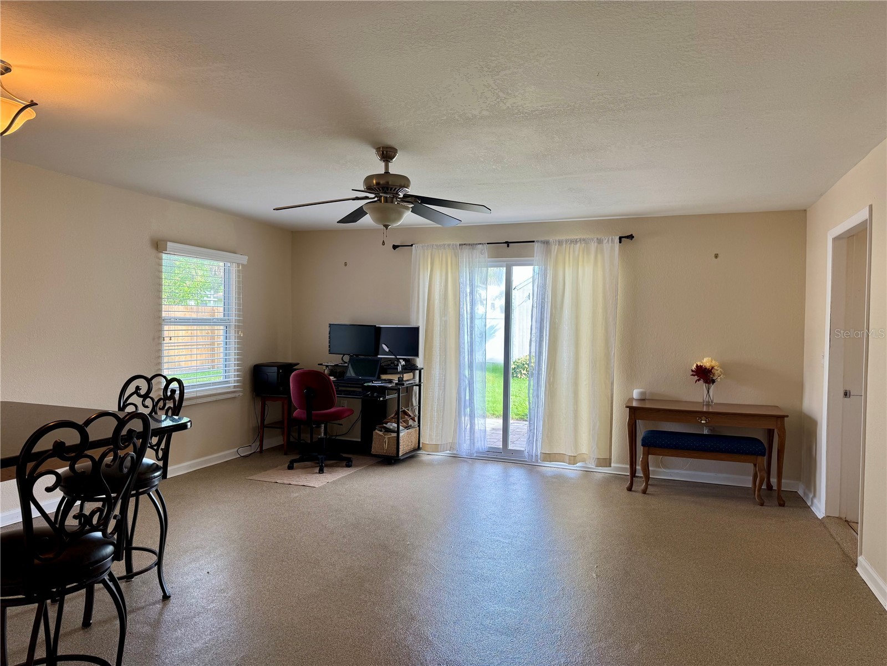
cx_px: 444
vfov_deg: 56.8
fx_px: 615
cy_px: 333
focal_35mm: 24
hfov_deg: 71.6
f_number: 1.78
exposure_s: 1/121
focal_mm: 6.76
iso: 50
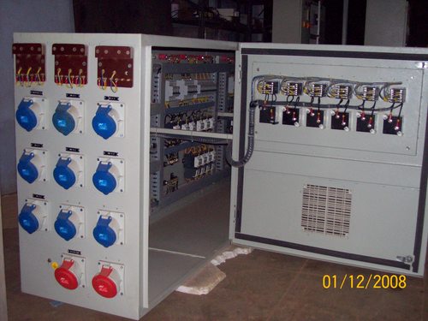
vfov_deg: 32.2
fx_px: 556
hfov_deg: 42.1
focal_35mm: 45
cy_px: 160
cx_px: 214
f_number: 3
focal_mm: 7.6
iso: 140
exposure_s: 1/73.1
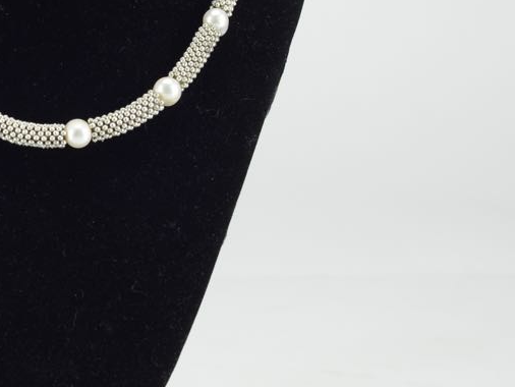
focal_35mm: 182
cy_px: 134
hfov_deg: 10.8
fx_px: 2709
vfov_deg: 8.2
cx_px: 44
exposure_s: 1/125
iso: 640
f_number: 5
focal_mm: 50
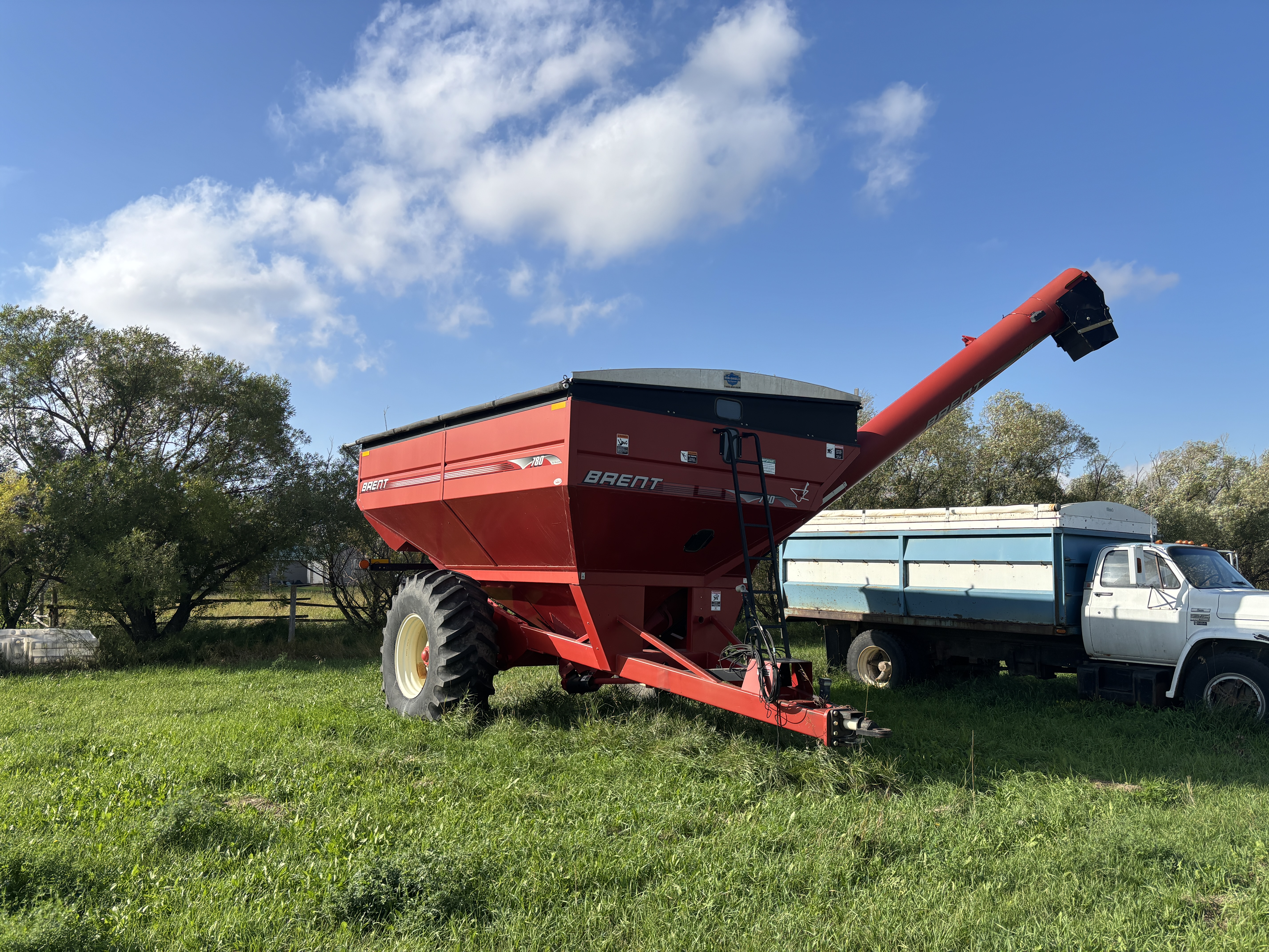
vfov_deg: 53.1
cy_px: 476
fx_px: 953
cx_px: 634
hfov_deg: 67.3
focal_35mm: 26
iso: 50
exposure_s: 1/3413
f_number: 1.6
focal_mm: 5.96
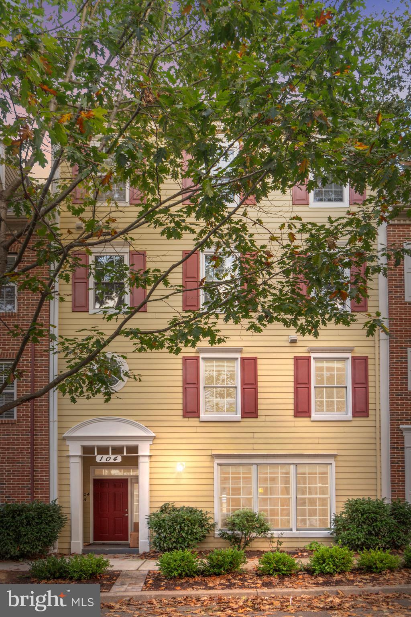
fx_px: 462
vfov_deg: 67.4
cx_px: 206
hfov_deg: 47.9
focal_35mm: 27
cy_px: 308
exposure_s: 1/30
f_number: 4.5
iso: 100
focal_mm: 18
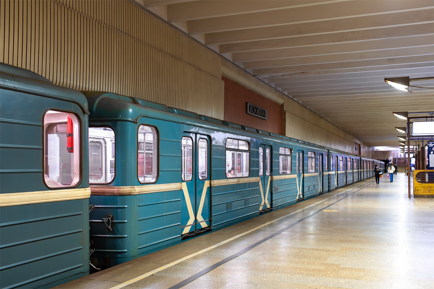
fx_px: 422
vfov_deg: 37.8
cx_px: 217
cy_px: 144
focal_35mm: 35
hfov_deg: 54.5
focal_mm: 35
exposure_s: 1/20
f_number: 5.6
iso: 2000
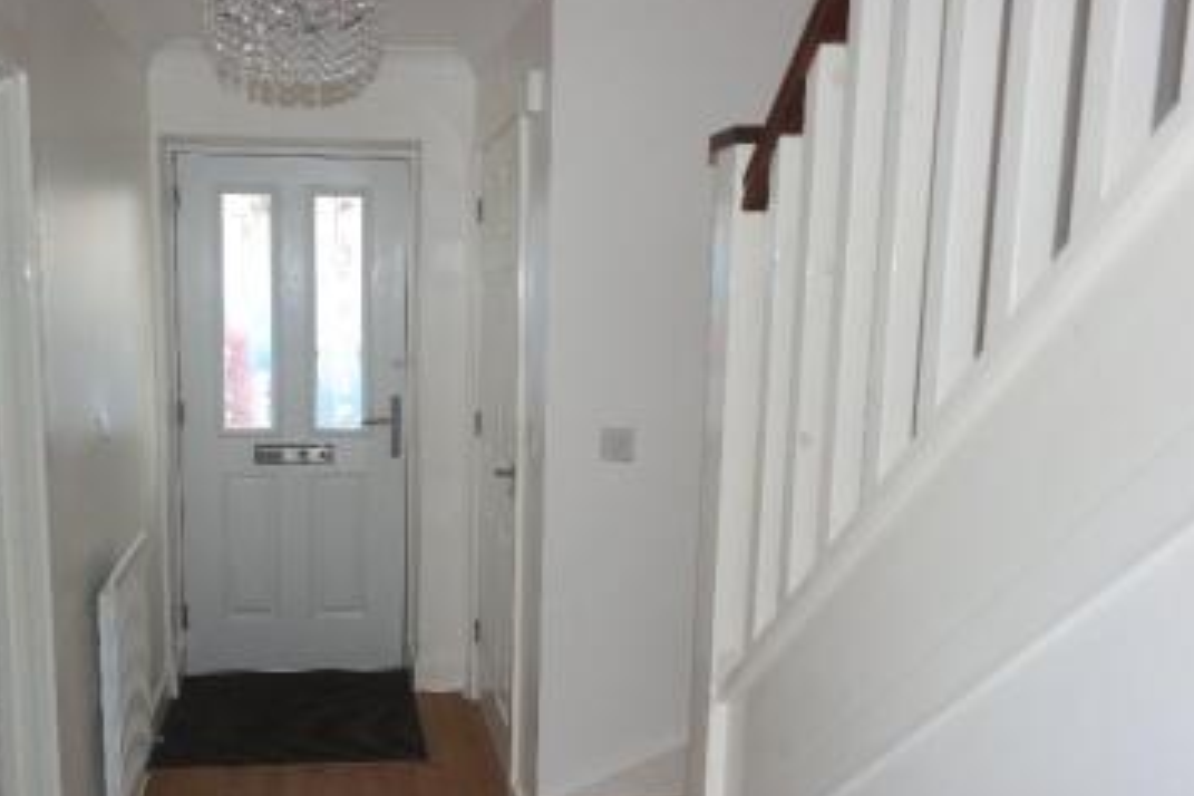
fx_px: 1061
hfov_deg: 58.0
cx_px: 452
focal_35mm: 32
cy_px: 453
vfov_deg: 41.0
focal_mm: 16
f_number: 2.4
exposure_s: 1/60
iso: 100
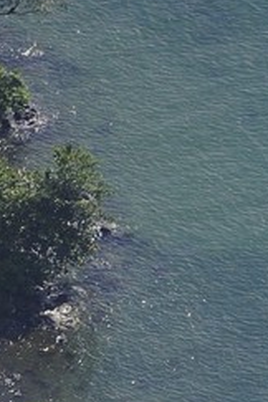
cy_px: 503
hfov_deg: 1.0
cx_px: -551
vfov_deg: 1.6
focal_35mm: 1316
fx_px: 14694
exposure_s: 1/640
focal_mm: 200
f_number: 5.6
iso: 200
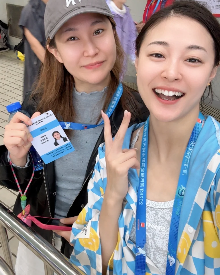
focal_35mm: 34
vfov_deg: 52.8
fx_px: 277
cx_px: 101
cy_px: 128
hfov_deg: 43.3
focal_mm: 2.69
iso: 100
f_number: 1.9
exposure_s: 1/50
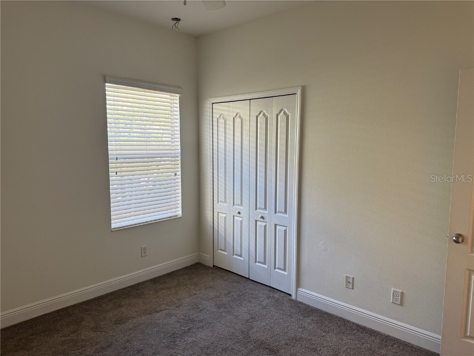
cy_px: 178
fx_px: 329
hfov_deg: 71.6
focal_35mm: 24
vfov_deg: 56.8
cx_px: 237
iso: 125
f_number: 1.78
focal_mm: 6.76
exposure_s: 1/120
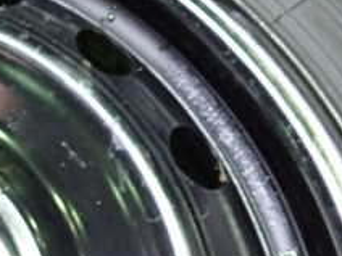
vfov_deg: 16.8
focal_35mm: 85
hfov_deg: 20.5
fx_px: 840
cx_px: -136
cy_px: -31
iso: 800
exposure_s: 1/15
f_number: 2.3
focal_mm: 5.4
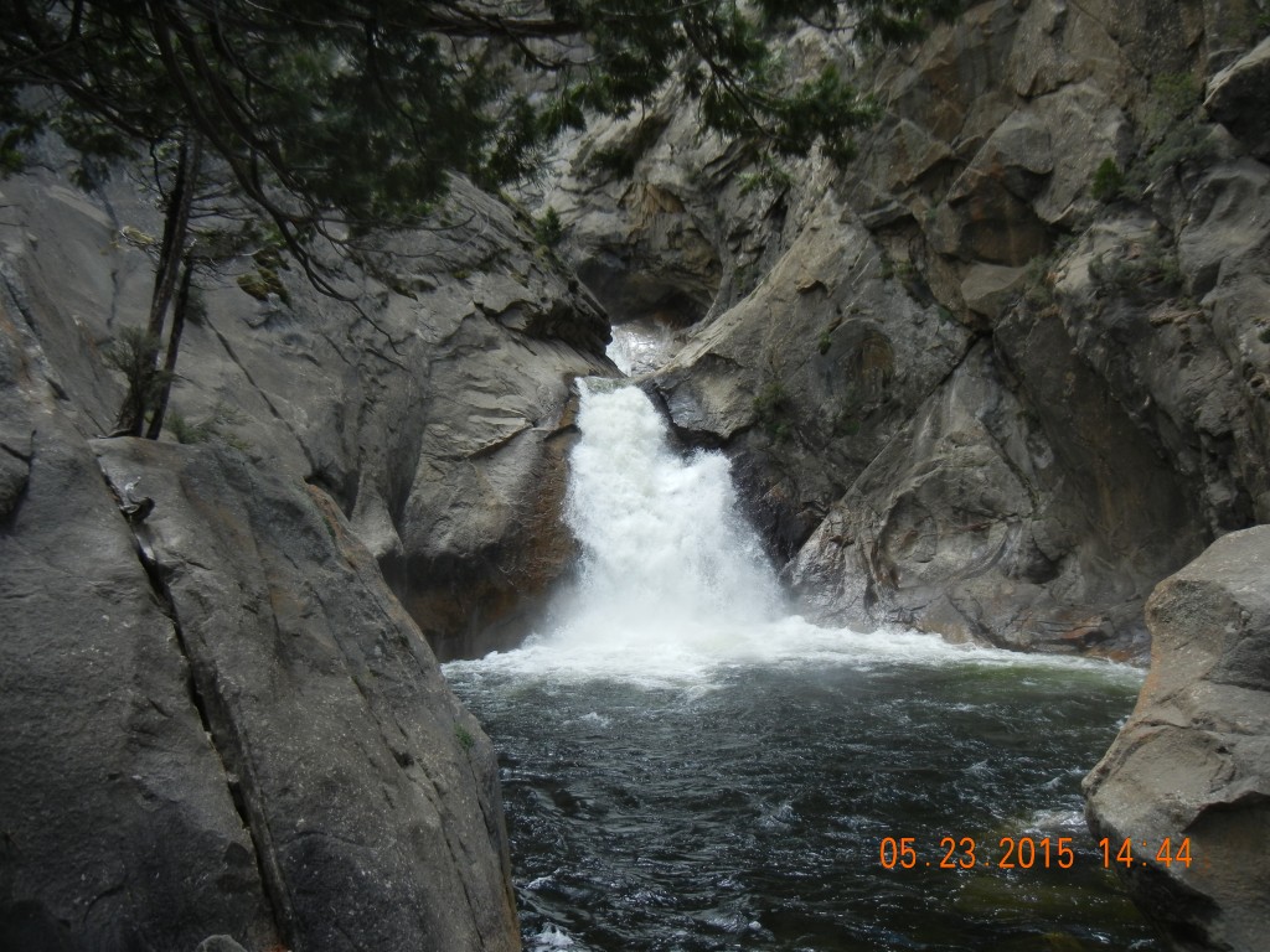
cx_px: 635
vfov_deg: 46.8
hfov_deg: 60.0
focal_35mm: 30
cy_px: 476
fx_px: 1101
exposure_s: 1/907
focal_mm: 5.4
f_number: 3.5
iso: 160
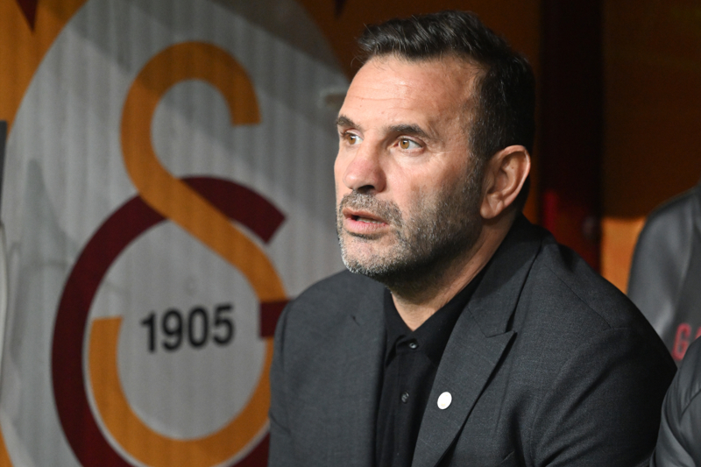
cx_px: 350
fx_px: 2336
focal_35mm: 120
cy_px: 234
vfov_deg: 11.4
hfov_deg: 17.1
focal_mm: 120
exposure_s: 1/800
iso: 4000
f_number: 2.8
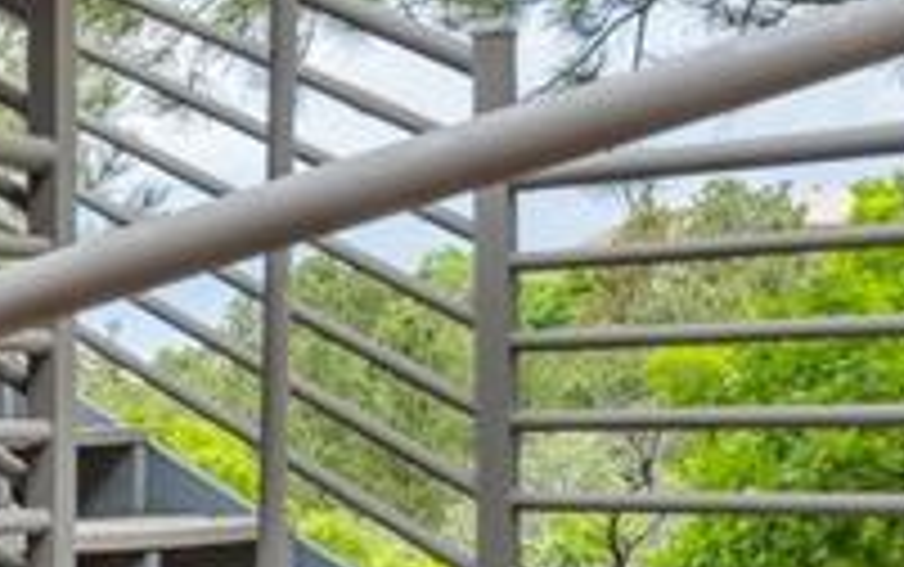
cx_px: -648
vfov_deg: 15.6
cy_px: 490
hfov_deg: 19.6
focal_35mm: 83
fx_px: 2047
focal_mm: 16
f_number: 8
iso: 4000
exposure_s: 1/640
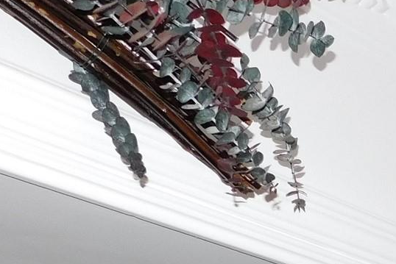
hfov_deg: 19.0
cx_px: 634
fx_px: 1001
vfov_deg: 14.0
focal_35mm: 91
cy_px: 410
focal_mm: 4
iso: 200
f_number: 3
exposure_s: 1/30
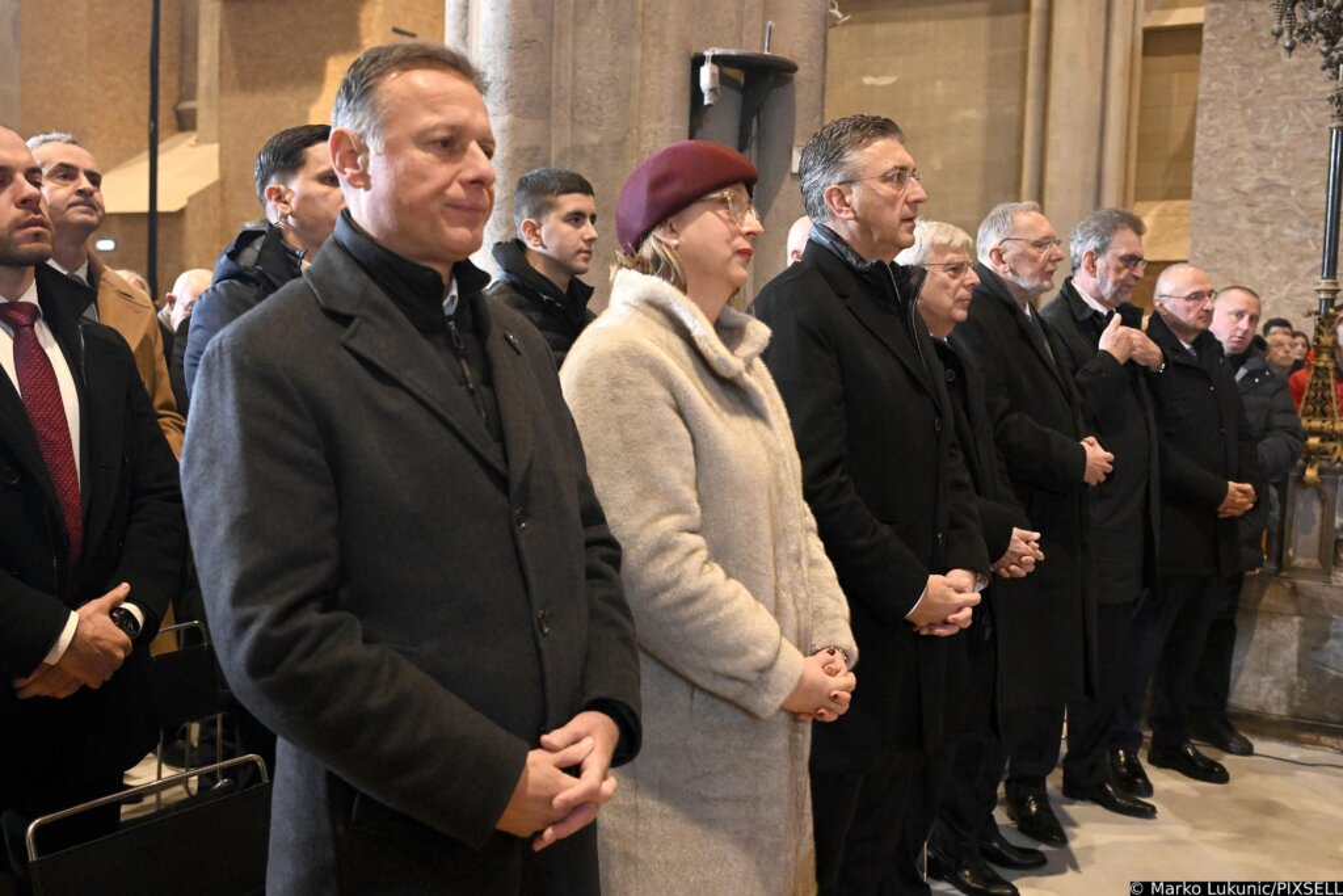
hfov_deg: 56.5
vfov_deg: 39.4
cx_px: 672
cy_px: 448
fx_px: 1250
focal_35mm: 34
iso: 5000
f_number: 4
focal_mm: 33.5
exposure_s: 1/400
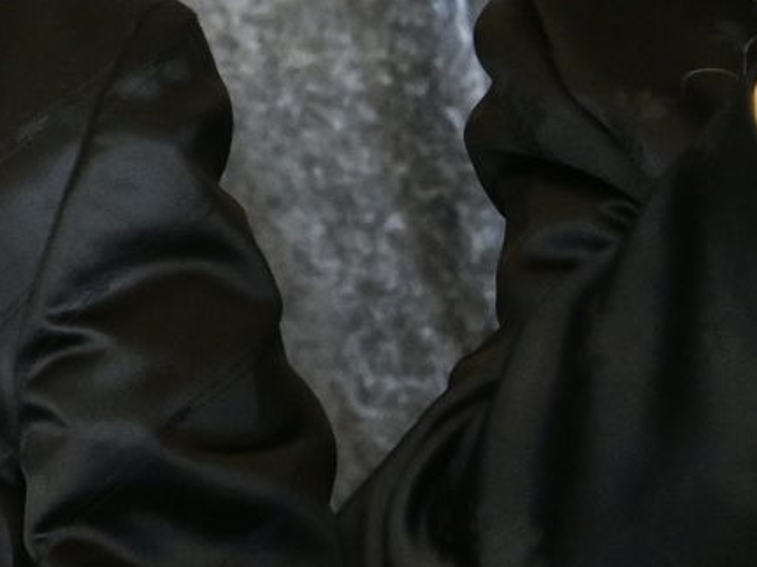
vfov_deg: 7.2
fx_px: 4438
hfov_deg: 9.4
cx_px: -465
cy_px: -138
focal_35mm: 203
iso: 4000
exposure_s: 1/125
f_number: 5.6
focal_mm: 65
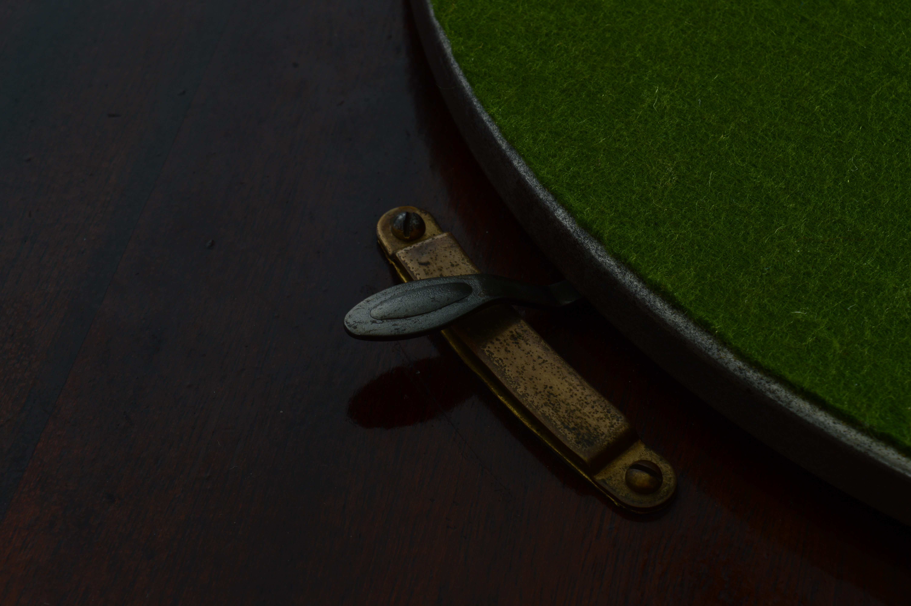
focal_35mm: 82
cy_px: 303
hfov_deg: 24.6
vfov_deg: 16.5
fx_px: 2086
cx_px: 456
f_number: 14
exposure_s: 1/125
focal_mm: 55
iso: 100
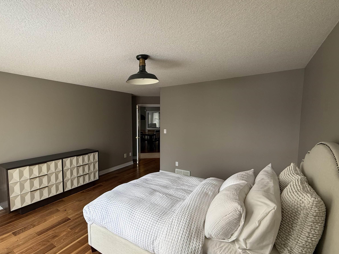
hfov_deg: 86.4
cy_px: 133
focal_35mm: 18
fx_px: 176
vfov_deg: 71.6
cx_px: 132
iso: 160
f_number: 2.2
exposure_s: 1/99
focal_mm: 2.22
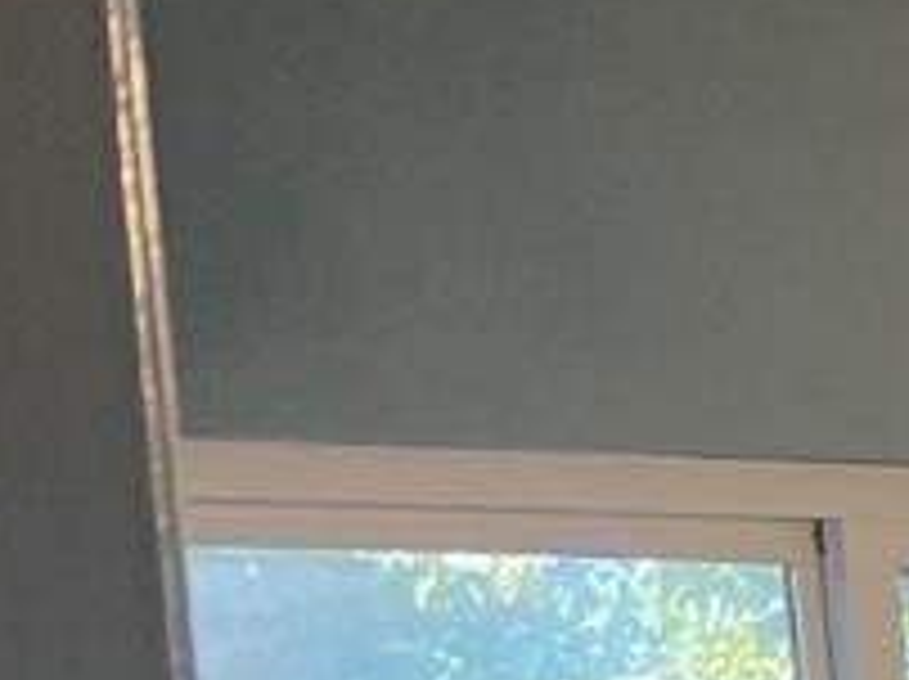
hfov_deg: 7.6
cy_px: 1558
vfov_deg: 6.9
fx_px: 5403
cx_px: 3258
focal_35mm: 206
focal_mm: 4.25
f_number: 1.8
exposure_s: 1/120
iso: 125
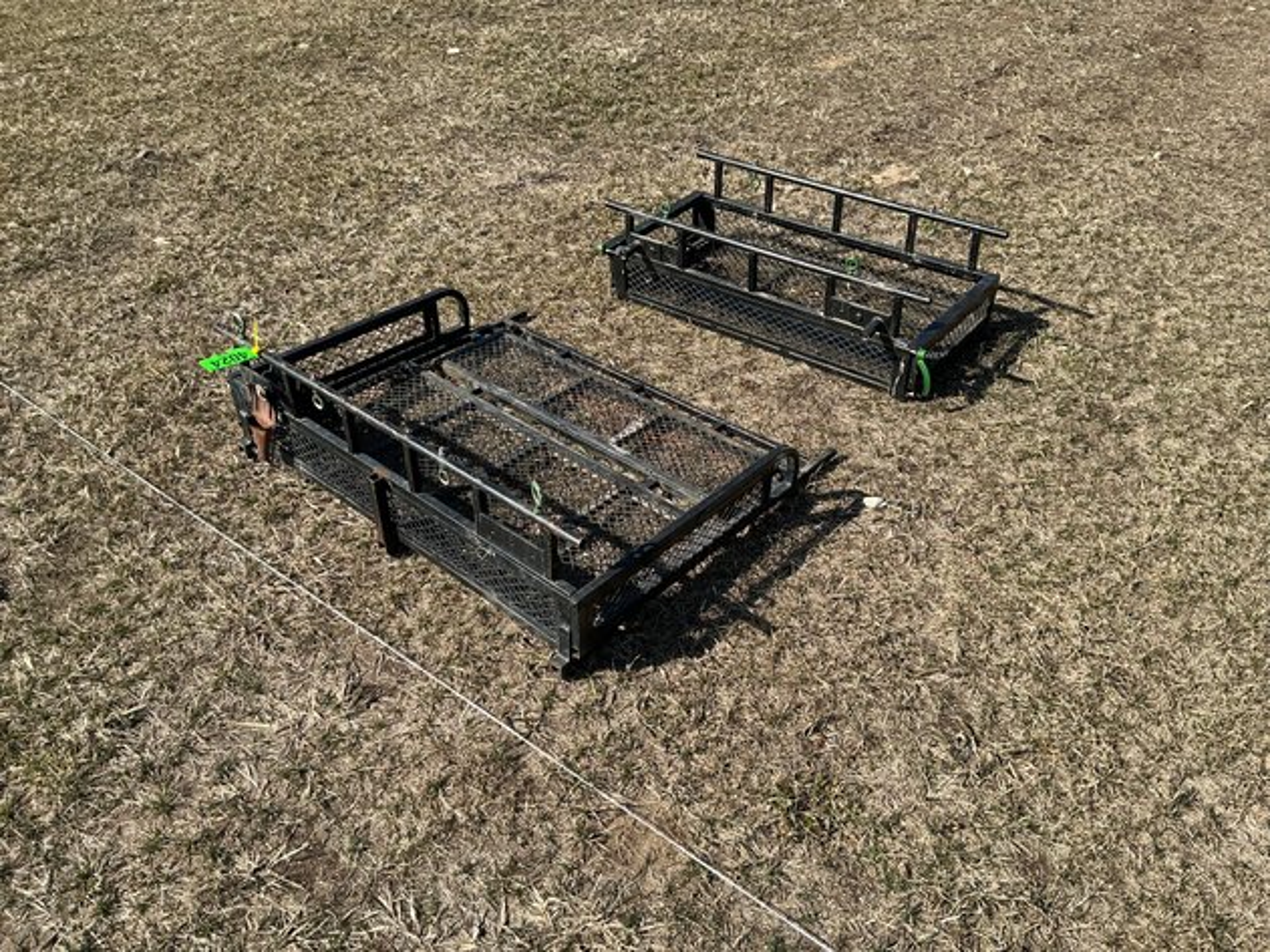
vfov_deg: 49.7
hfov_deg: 63.5
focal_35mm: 28
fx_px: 1027
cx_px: 635
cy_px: 476
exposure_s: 1/1279
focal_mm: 3
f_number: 1.8
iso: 25
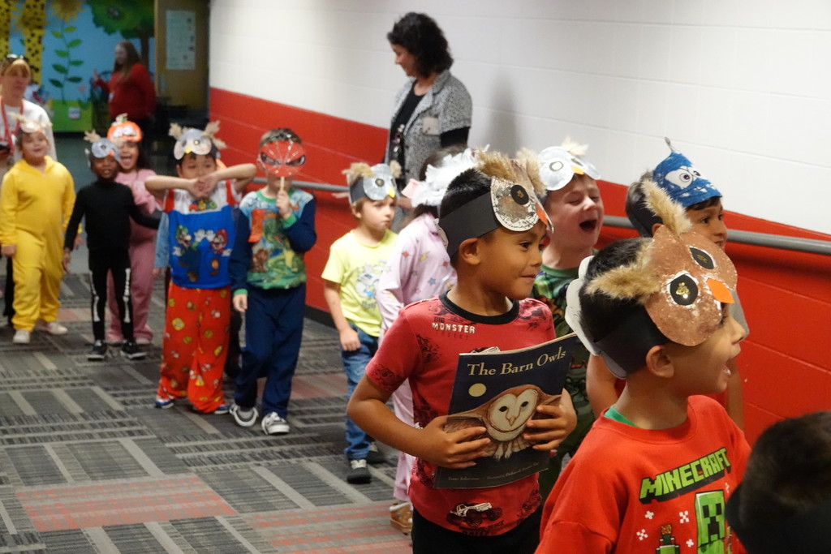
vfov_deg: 22.3
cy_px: 277
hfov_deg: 32.9
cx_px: 416
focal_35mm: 61
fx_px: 1408
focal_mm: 22.19
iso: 4000
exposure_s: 1/125
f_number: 3.5
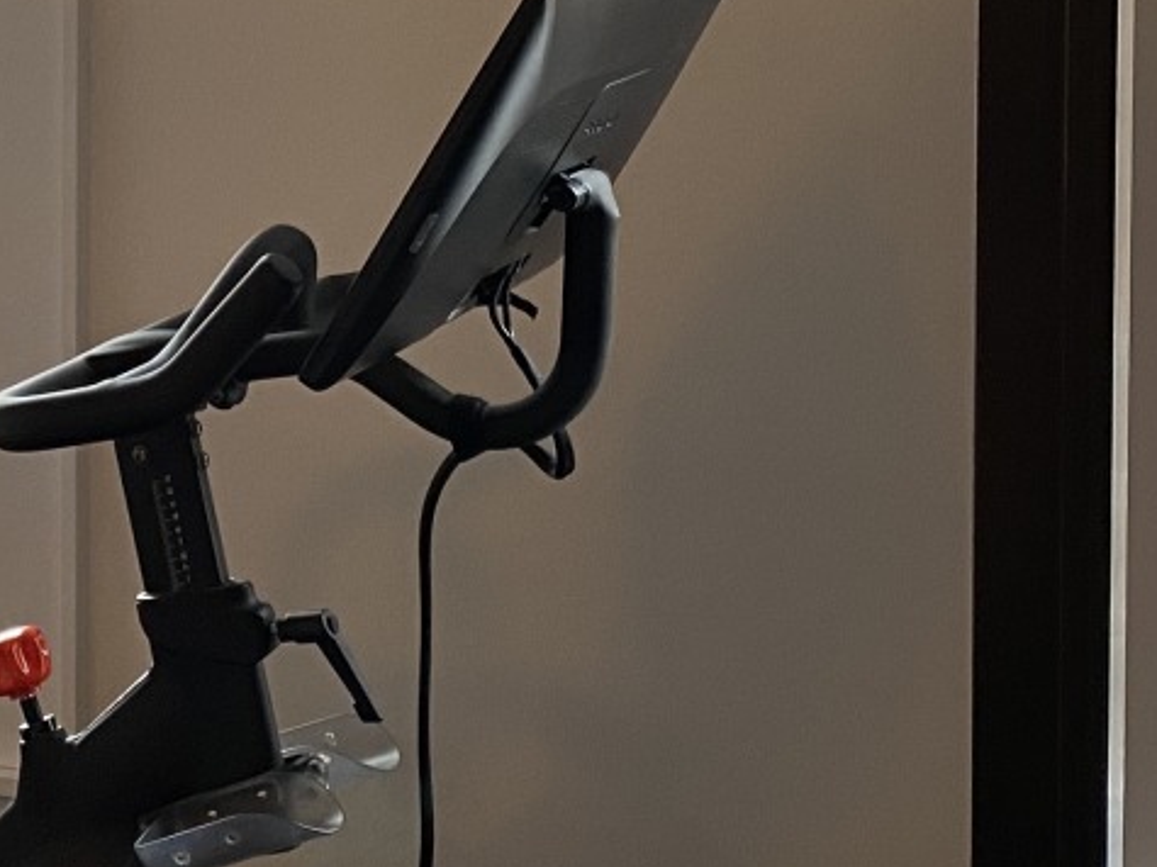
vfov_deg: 15.9
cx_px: 116
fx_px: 3074
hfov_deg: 20.9
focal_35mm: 92
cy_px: 116
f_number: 1.8
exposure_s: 1/60
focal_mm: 4.25
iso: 125
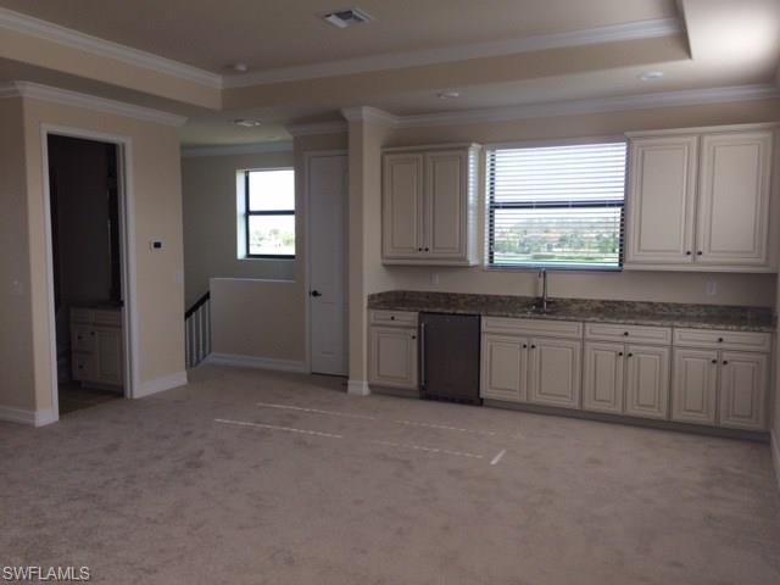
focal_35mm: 29
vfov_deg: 48.2
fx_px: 653
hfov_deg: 61.7
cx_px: 390
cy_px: 292
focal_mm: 4.15
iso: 40
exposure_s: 1/120
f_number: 2.2
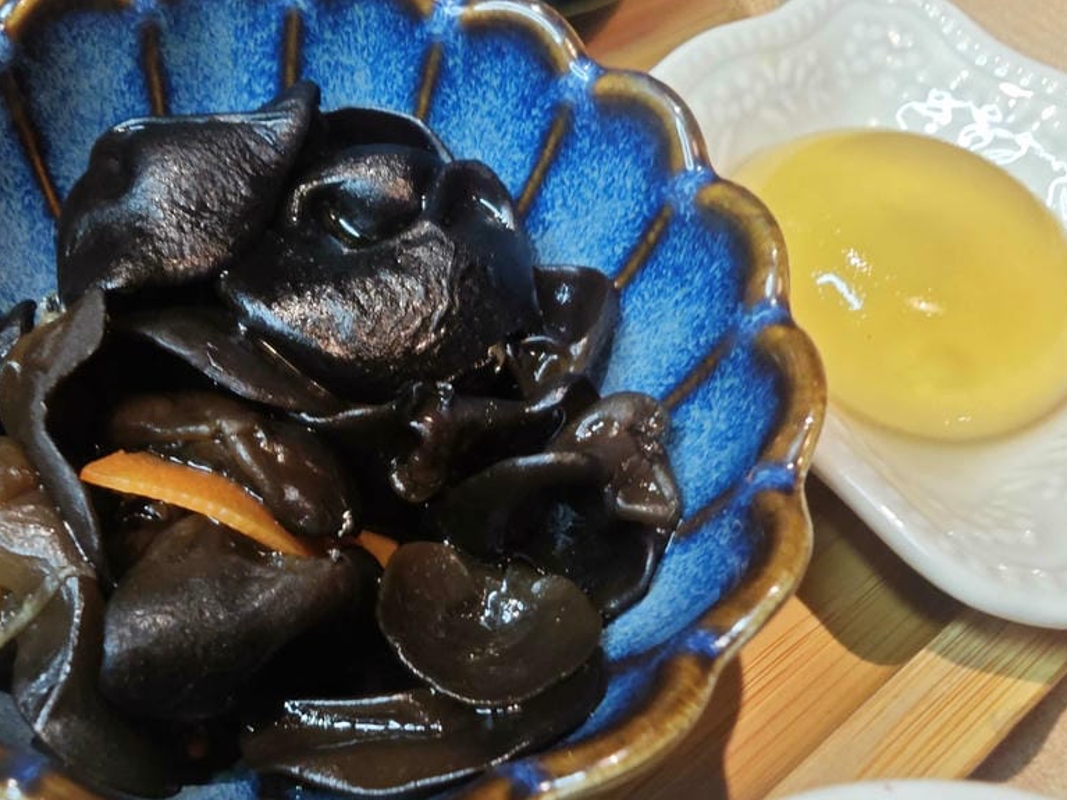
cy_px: 313
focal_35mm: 36
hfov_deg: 50.2
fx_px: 1109
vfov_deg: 39.4
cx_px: 330
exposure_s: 1/30
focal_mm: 2.03
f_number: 1.8
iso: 100
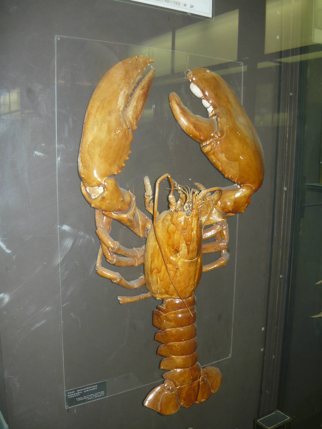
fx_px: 409
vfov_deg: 55.4
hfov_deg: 42.9
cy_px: 214
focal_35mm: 33
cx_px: 161
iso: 100
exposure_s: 1/30
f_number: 2.8
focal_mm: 5.5
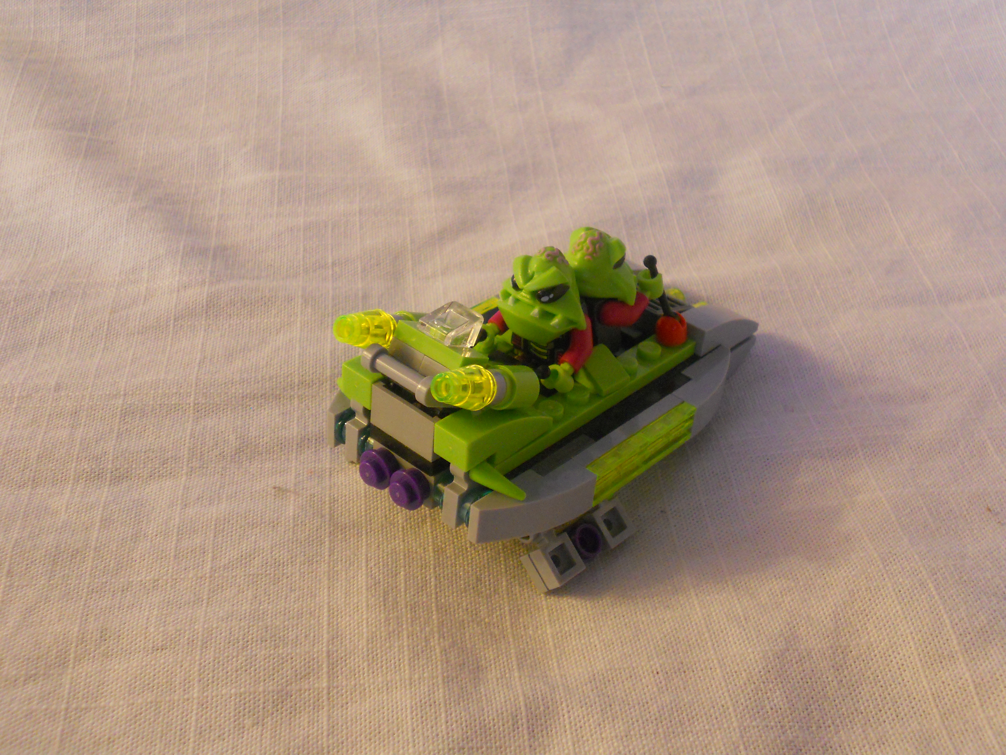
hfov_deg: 41.2
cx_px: 503
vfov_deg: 31.5
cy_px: 378
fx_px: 1337
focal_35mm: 46
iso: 400
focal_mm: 8.2
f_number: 4.3
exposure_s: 1/1.3
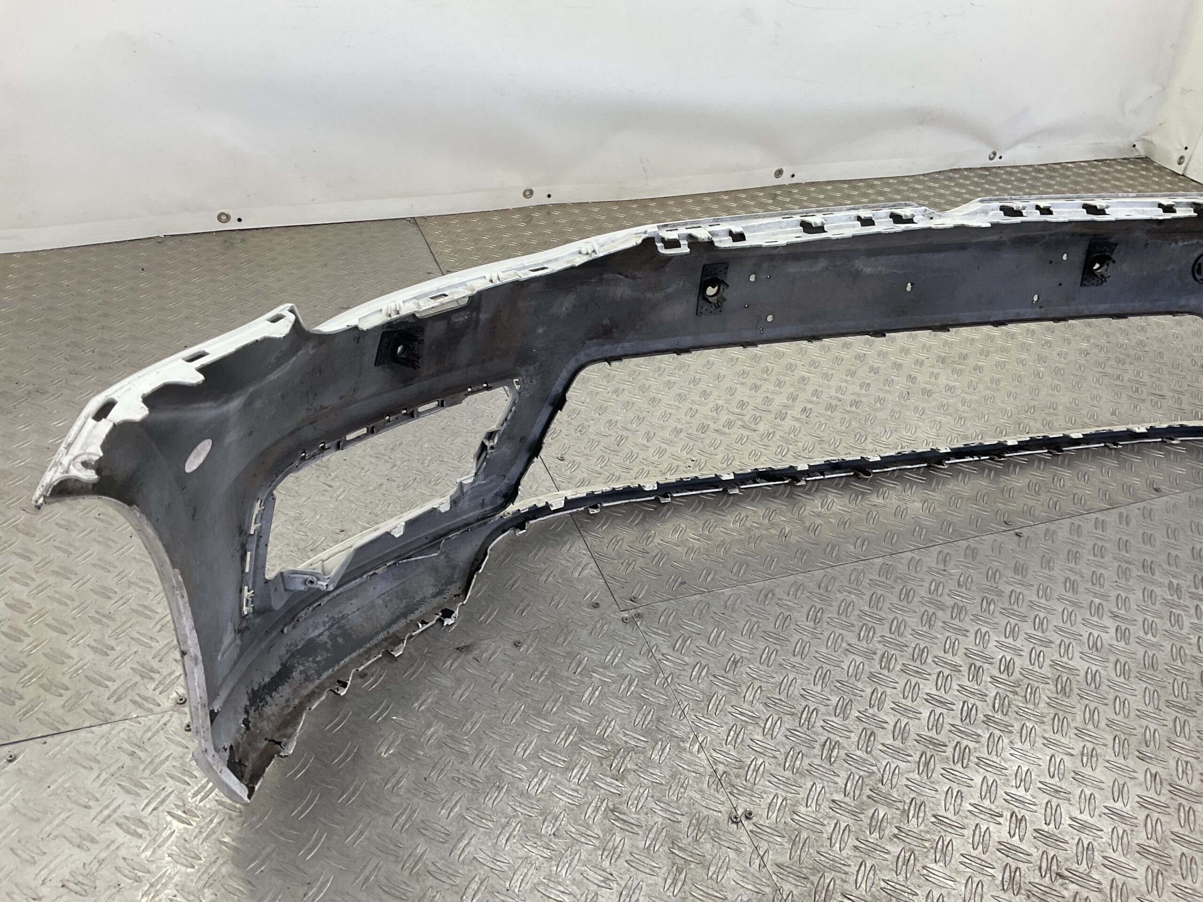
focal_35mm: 29
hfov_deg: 61.7
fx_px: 1008
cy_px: 451
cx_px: 602
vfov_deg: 48.2
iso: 20
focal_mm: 3
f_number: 1.8
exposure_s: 1/120
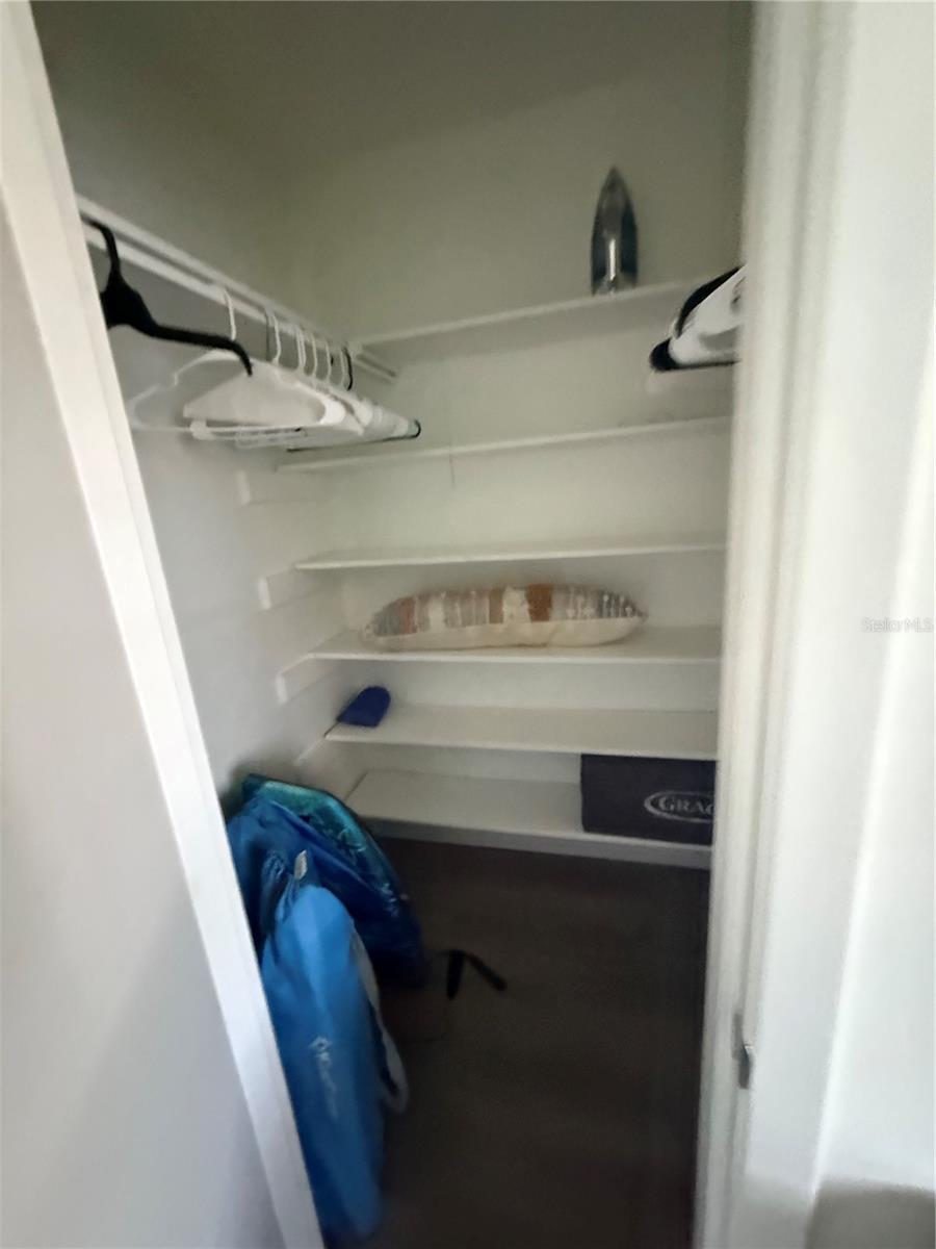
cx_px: 468
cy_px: 624
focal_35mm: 14
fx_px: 505
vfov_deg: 102.1
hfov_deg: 85.7
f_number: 2.2
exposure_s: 1/46
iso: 1600
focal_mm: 2.22
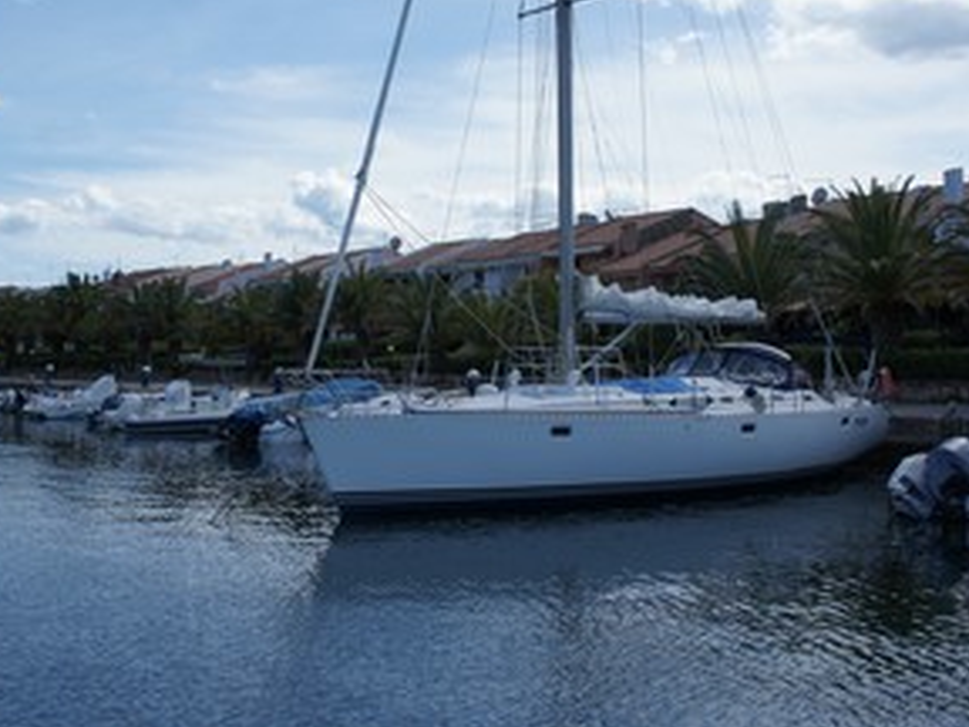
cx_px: 400
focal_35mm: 46
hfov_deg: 41.1
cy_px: 256
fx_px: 1288
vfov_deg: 31.3
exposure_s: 1/640
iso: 200
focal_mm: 20
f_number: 8
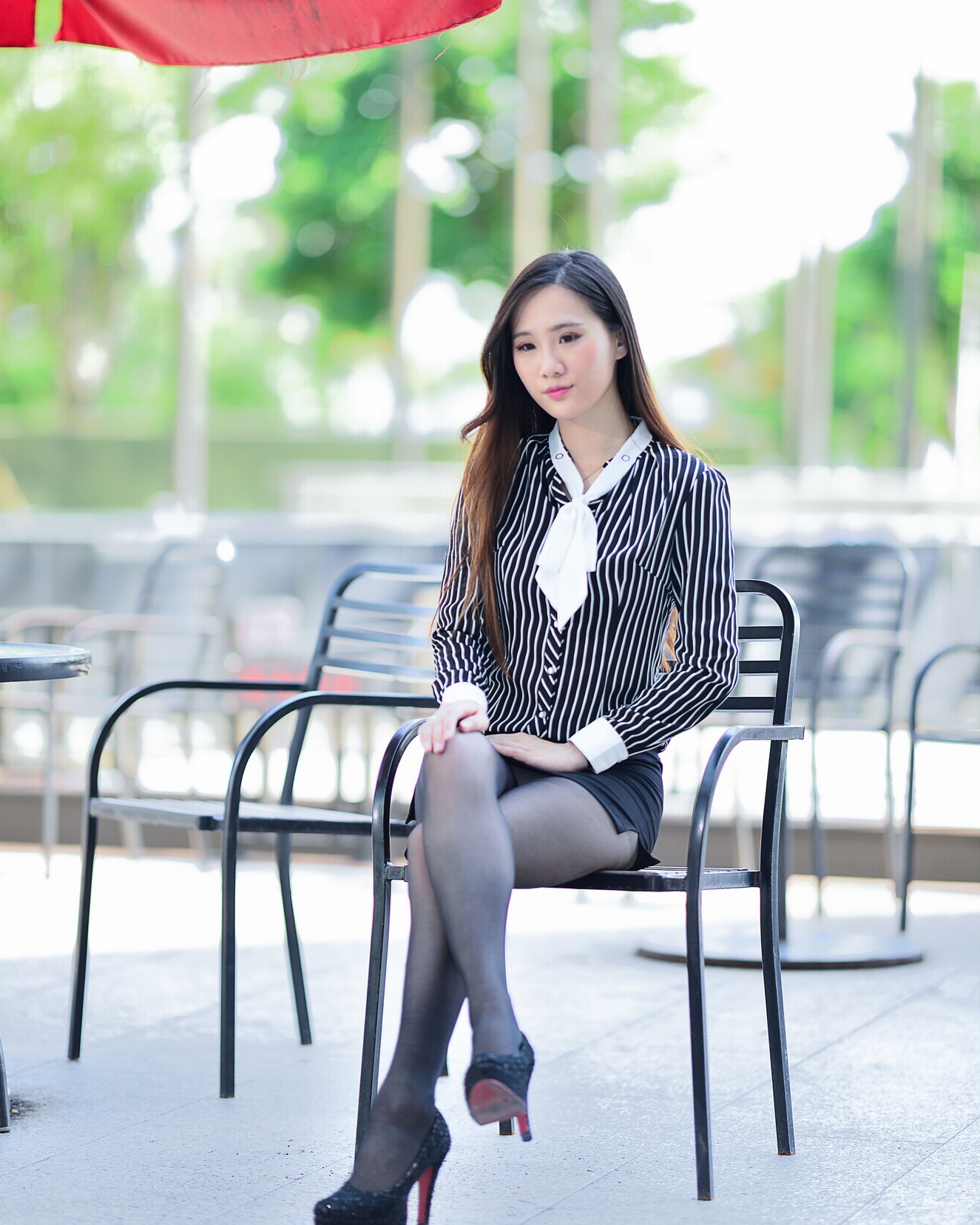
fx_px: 4314
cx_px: 490
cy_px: 541
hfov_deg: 13.0
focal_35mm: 119
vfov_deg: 16.2
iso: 100
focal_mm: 105
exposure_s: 1/640
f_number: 1.4
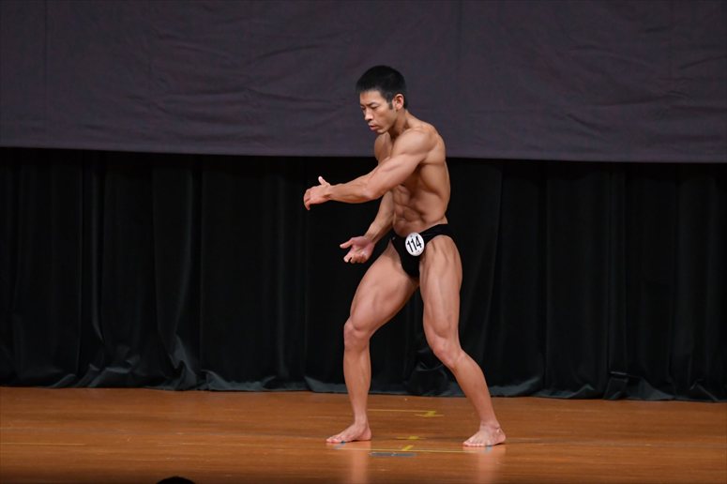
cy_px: 242
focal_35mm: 285
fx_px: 5753
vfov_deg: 4.8
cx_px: 364
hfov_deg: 7.2
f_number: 5.6
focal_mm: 190
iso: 4000
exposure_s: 1/400
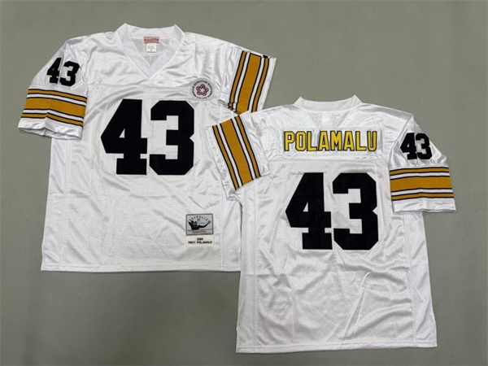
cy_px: 183
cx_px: 244
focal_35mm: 24
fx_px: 338
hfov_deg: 71.6
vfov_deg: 56.8
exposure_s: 1/100
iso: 160
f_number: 1.78
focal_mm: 6.76
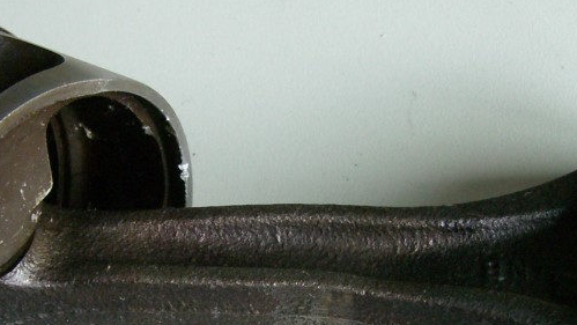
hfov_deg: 25.0
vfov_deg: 14.1
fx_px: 1301
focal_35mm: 85
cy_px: 274
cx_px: 229
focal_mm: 6.2
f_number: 2.7
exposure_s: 1/125
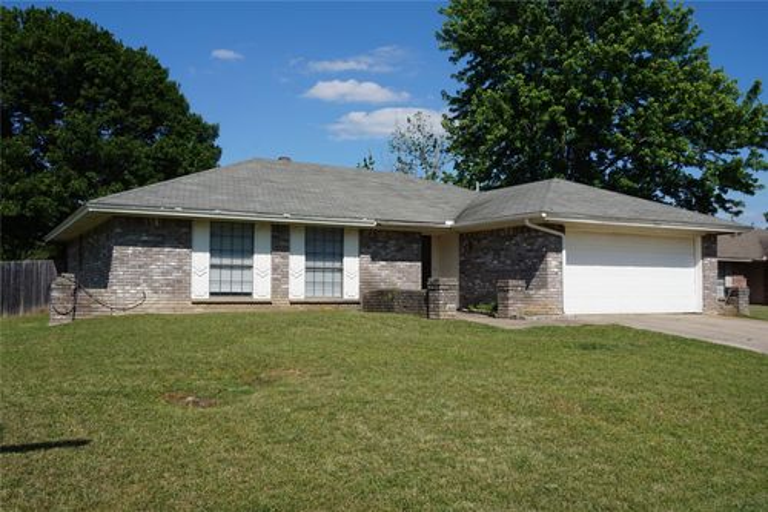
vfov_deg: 39.9
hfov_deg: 57.2
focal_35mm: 33
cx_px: 384
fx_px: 704
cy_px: 256
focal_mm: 22
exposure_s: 1/125
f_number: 14
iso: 100
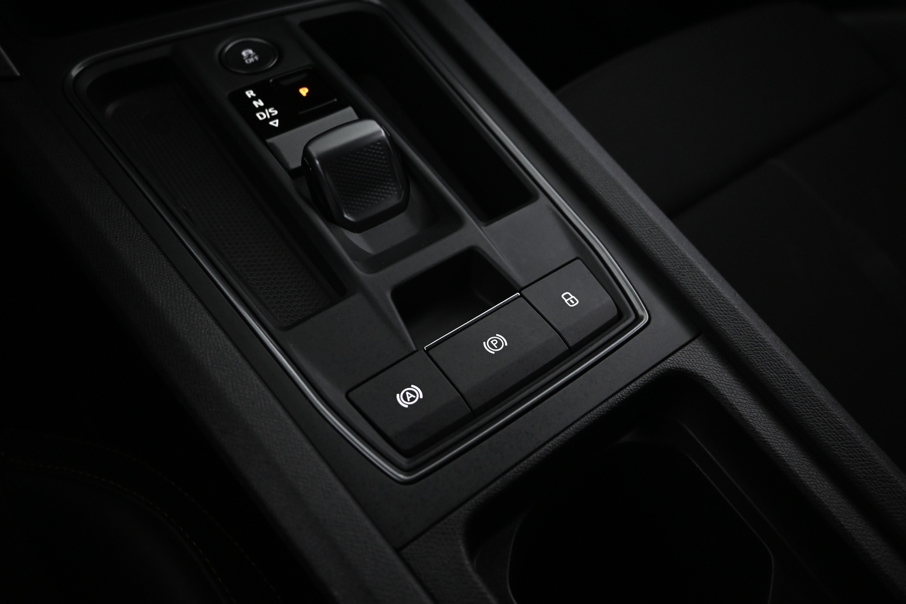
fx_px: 629
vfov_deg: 51.3
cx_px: 453
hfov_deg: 71.5
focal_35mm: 25
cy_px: 295
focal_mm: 16
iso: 1600
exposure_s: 1/15
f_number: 3.5
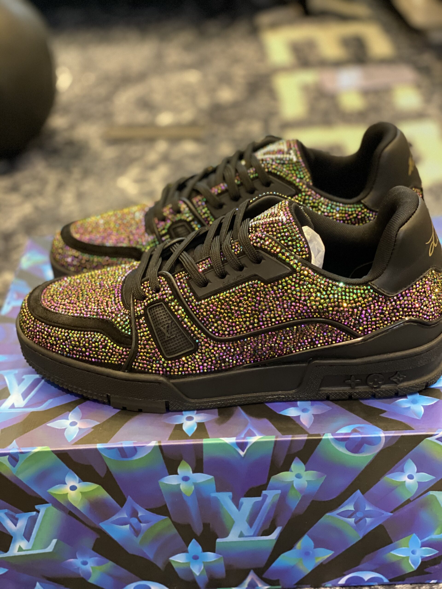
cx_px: 221
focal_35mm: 52
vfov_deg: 36.8
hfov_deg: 28.0
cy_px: 294
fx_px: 885
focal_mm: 6
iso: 400
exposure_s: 1/20
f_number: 2
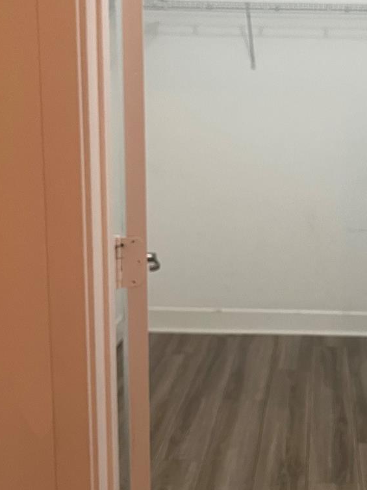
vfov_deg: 36.1
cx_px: 305
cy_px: 205
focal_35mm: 53
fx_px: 750
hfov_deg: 26.9
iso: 200
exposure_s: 1/60
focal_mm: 5.1
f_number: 1.6
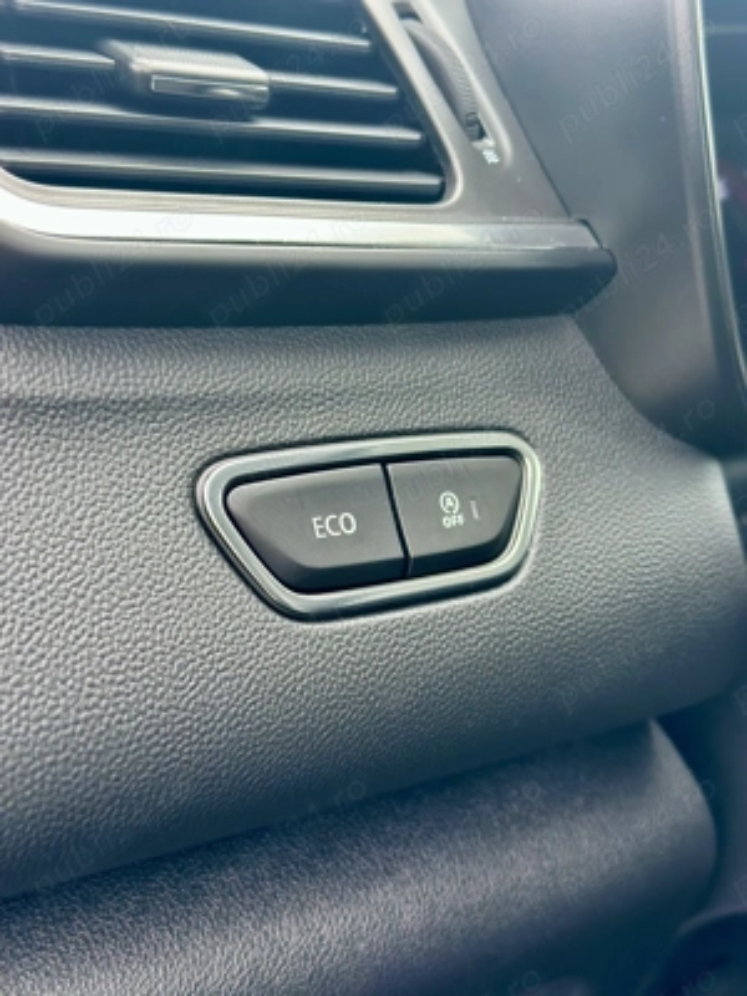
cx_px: 374
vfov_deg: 39.7
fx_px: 1381
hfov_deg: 30.3
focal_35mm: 48
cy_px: 498
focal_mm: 6.86
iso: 125
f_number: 1.78
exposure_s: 1/118
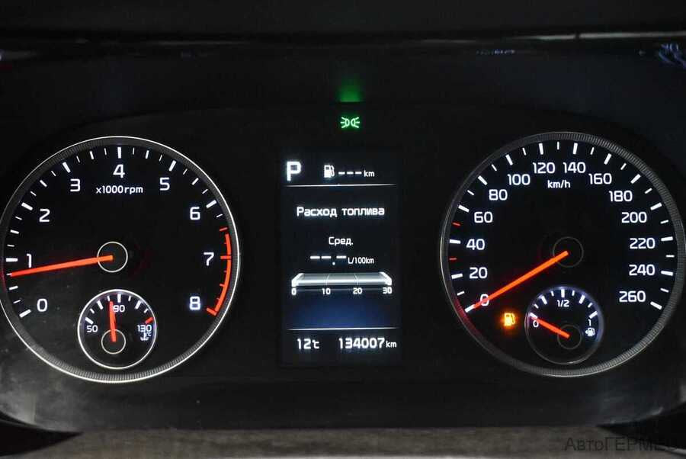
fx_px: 858
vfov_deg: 29.9
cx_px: 343
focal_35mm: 45
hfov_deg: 43.6
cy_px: 230
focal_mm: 30
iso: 5600
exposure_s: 1/50
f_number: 4.2
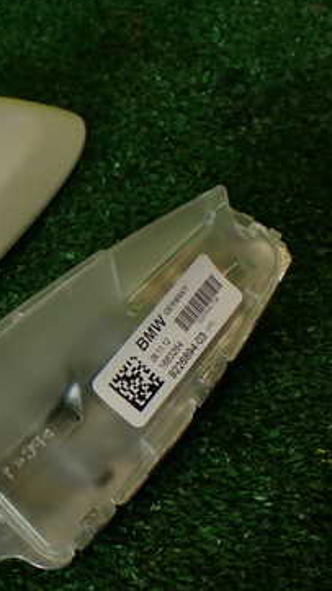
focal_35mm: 58
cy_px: 359
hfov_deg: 18.7
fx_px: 908
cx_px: -144
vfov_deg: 35.9
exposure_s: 1/80
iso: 100
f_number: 2.4
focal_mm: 5.79
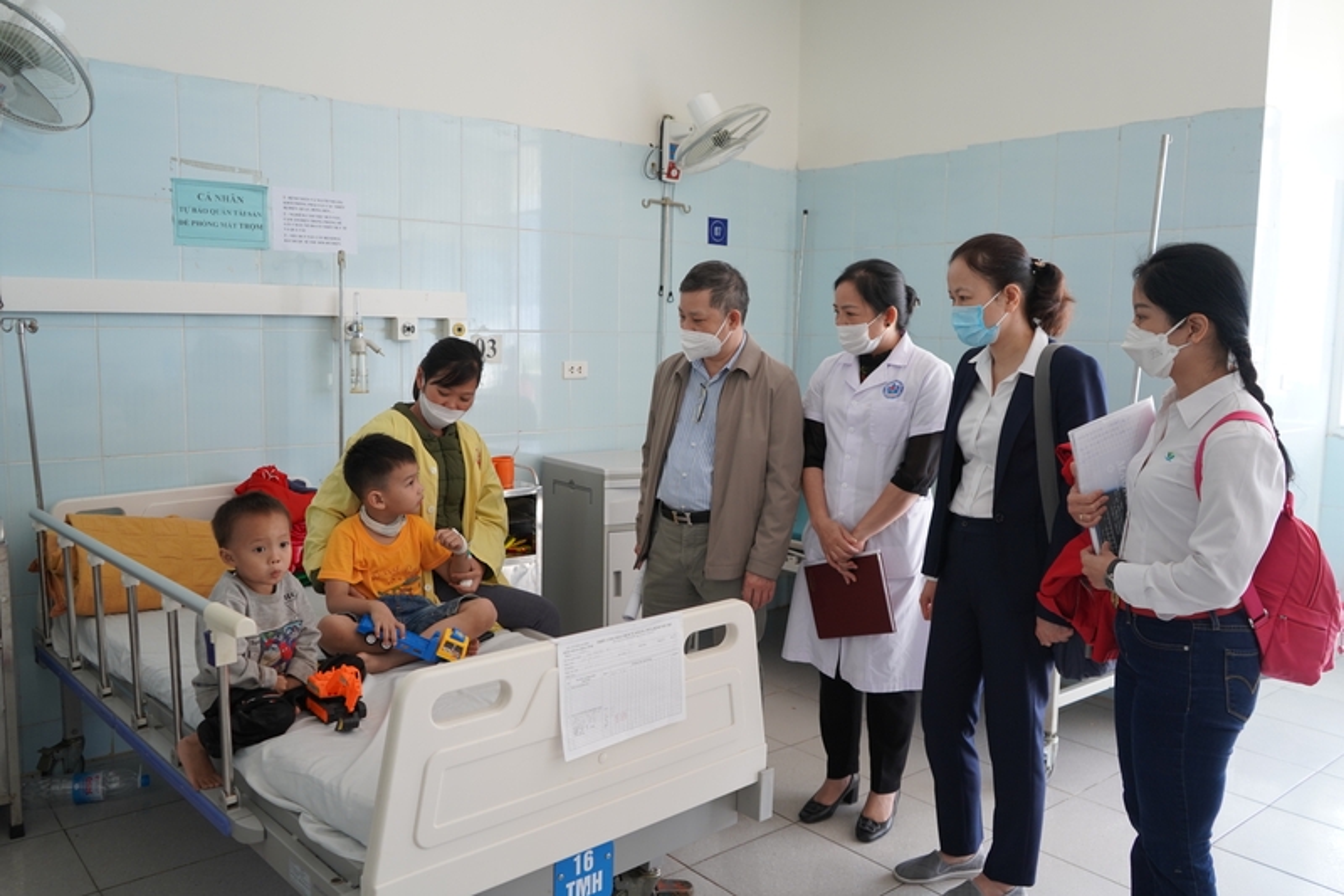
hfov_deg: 65.5
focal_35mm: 28
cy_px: 448
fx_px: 1045
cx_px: 672
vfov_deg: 46.4
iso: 800
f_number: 4
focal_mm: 28
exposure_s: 1/160
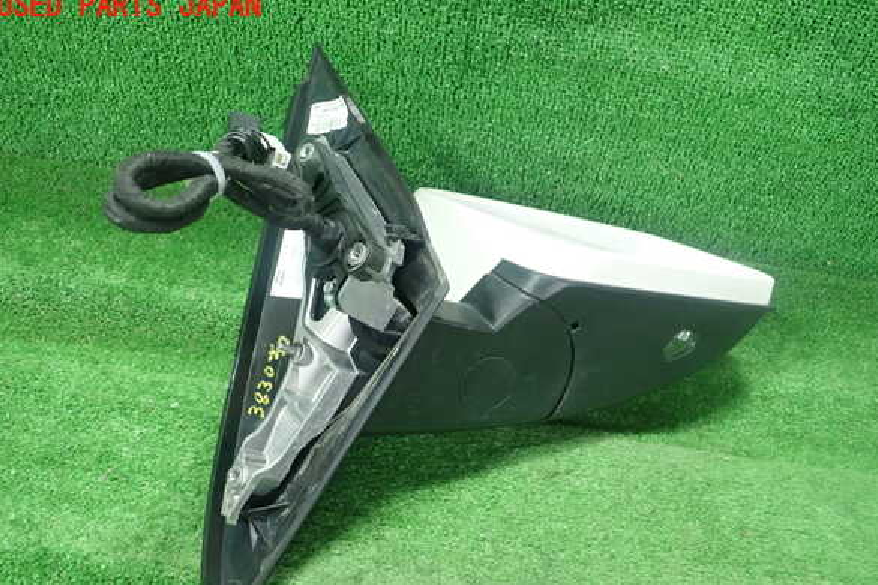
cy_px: 326
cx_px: 438
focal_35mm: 32
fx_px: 780
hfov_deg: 58.7
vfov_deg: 41.1
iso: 640
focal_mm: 5.5
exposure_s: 1/125
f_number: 2.3
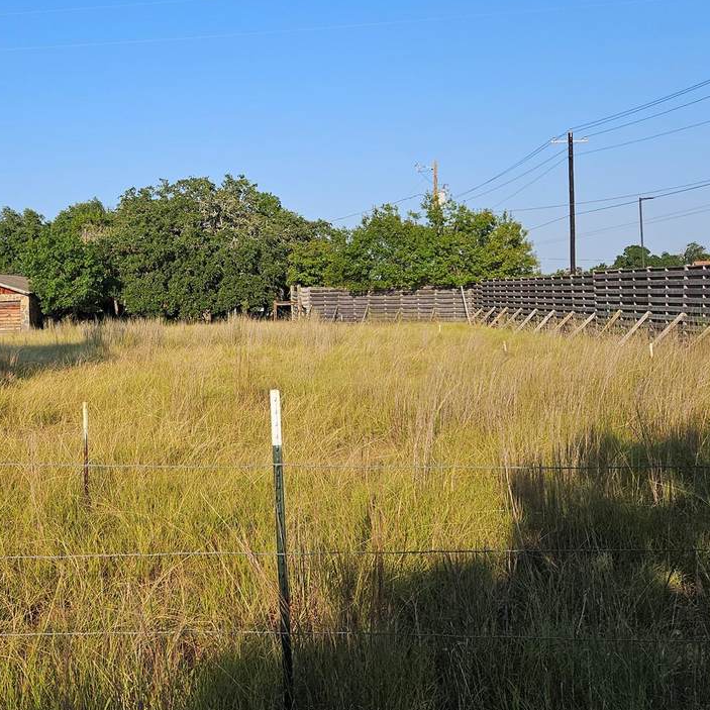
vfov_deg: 44.7
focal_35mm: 37
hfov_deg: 43.3
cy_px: 281
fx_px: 859
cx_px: 169
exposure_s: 1/1732
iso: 25
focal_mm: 5.4
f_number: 1.8
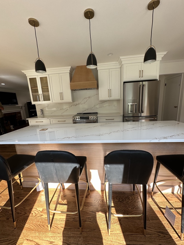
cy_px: 122
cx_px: 92
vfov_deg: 102.1
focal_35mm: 14
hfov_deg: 85.7
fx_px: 99
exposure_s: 1/99
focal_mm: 2.22
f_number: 2.2
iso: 50
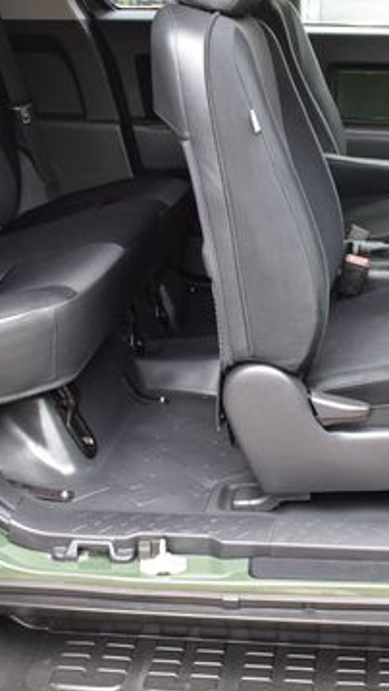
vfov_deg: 37.2
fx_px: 1027
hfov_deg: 21.2
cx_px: 310
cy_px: 366
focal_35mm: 56
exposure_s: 1/40
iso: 400
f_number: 7.1
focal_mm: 20
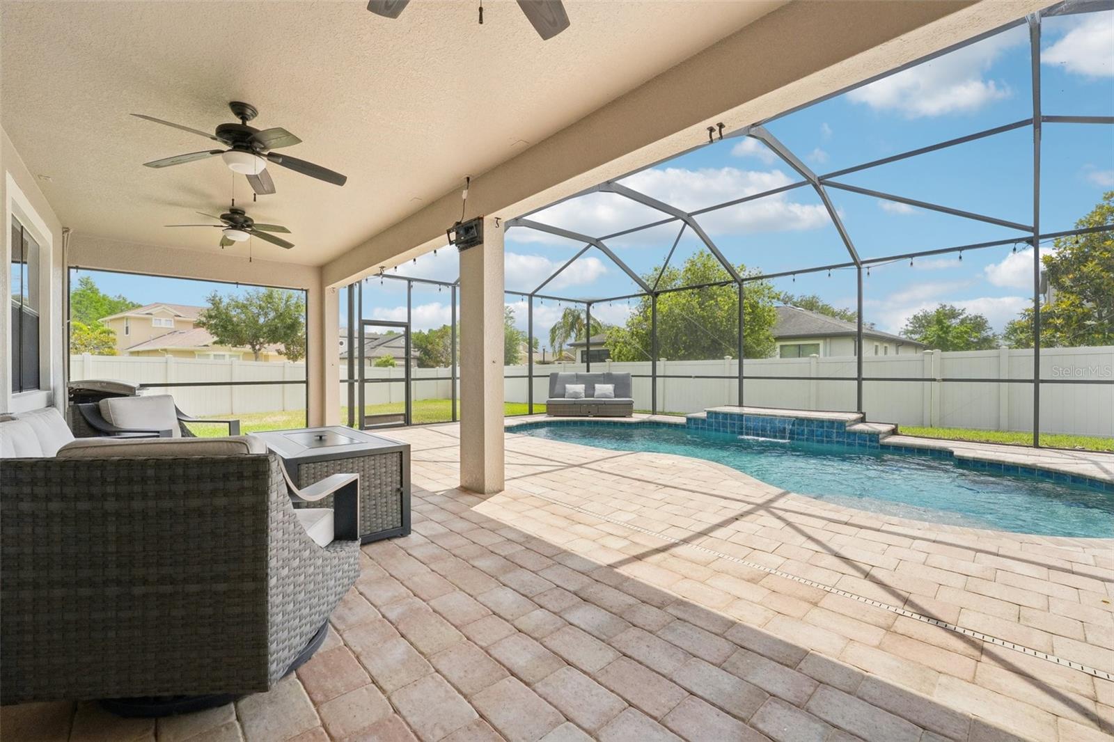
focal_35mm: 14
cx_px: 557
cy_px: 371
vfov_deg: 81.2
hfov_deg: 104.3
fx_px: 433
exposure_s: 1/800
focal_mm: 14
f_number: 8
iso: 400
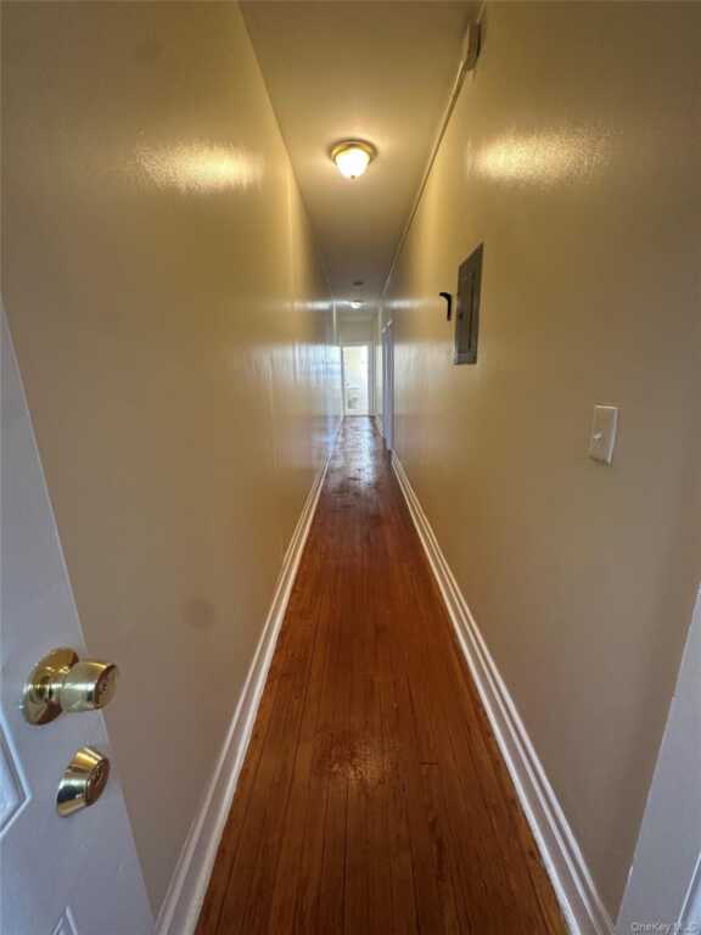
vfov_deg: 102.1
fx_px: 378
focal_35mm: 14
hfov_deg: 85.7
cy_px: 468
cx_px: 350
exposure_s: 1/60
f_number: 2.2
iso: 250
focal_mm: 2.22
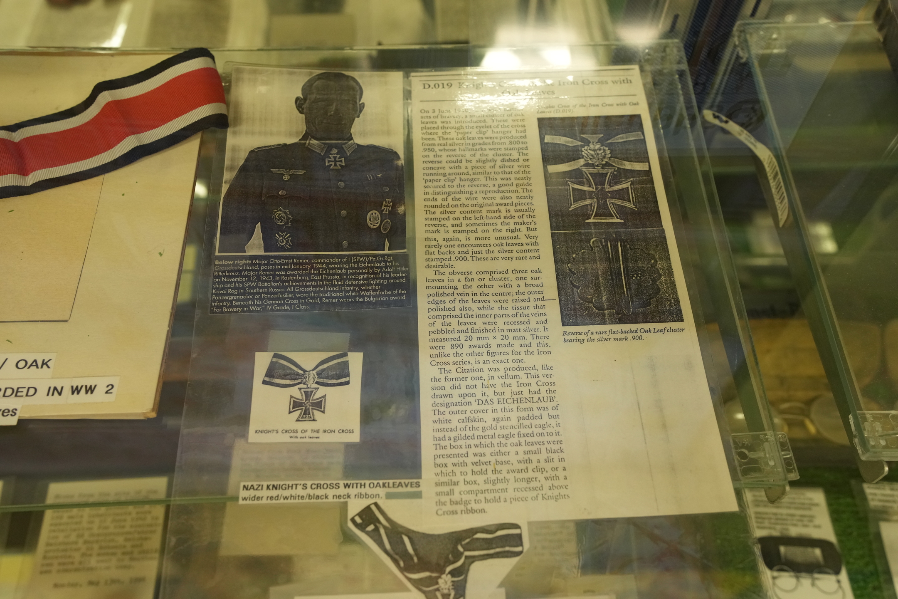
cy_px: 300
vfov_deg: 37.9
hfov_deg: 54.4
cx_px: 449
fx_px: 873
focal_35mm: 35
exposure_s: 1/40
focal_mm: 35
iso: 2500
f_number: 6.3
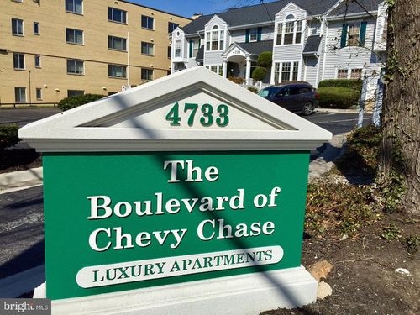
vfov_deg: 48.2
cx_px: 210
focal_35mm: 29
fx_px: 352
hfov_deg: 61.7
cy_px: 158
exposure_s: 1/4405
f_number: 2.2
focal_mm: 4.15
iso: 32
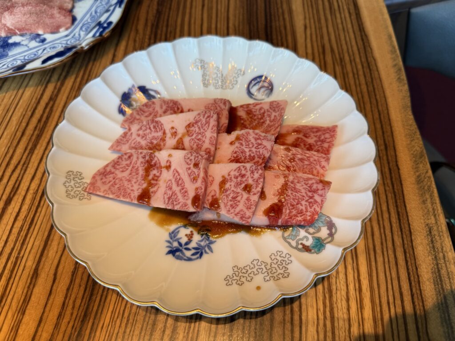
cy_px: 170
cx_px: 228
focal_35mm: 24
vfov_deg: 56.8
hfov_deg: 71.6
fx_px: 315
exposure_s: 1/120
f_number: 1.78
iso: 100
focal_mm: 6.76
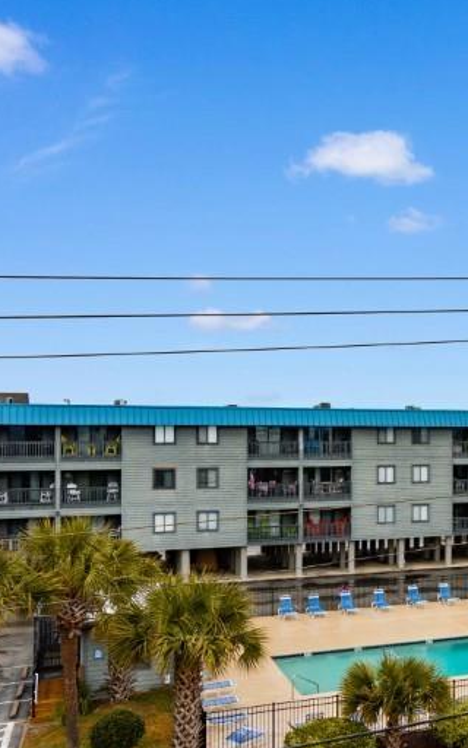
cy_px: 434
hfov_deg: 28.0
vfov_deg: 47.0
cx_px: 506
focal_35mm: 42
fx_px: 857
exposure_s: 1/50
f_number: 5
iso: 100
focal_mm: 15
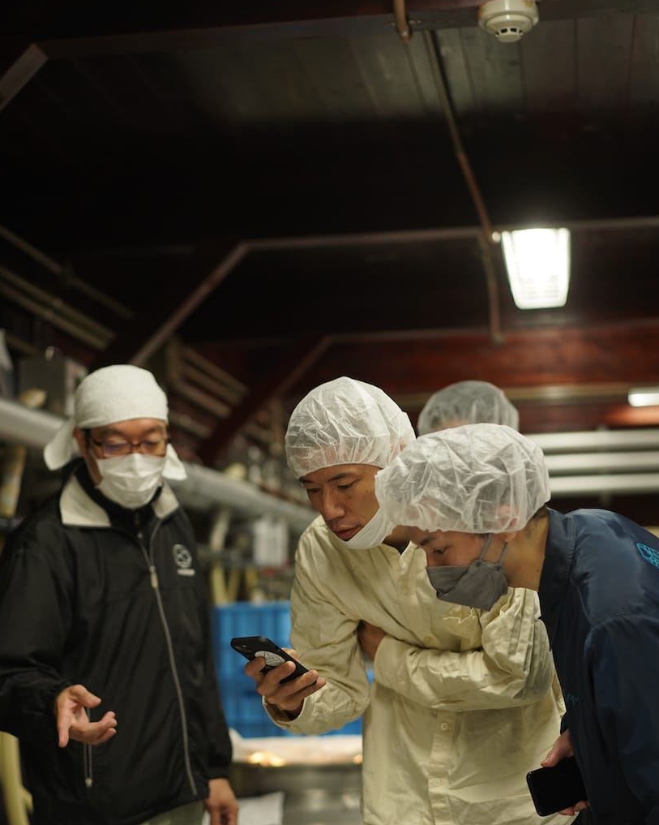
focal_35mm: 65
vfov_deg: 29.0
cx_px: 328
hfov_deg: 23.5
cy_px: 514
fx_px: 1585
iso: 800
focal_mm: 55
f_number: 2
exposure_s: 1/400
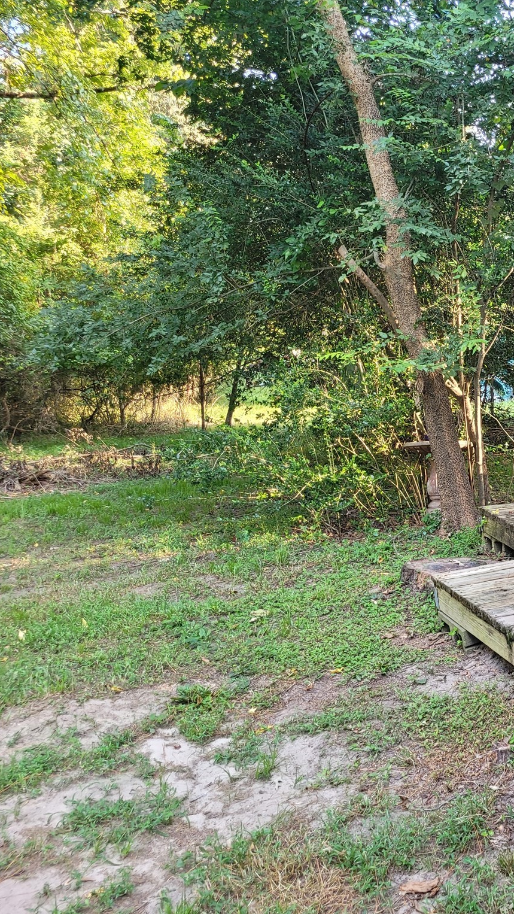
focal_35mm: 38
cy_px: 458
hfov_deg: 27.7
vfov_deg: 52.8
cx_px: 605
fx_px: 921
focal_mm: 5.4
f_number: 1.8
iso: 100
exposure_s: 1/120
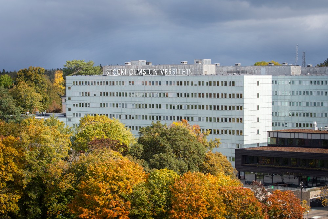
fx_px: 957
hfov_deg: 19.5
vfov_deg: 13.0
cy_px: 110
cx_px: 164
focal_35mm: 105
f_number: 10
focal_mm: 70
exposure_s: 1/320
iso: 250
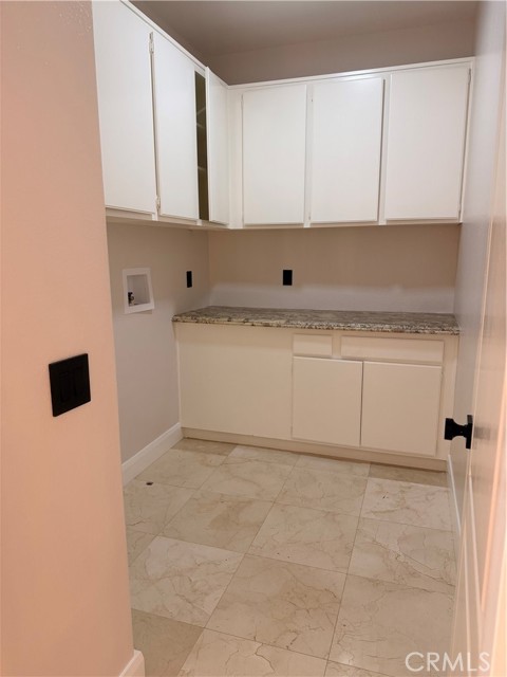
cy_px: 338
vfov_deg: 71.6
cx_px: 254
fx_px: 469
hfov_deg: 56.8
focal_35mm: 24
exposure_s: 1/120
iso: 160
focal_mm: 6.76
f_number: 1.78
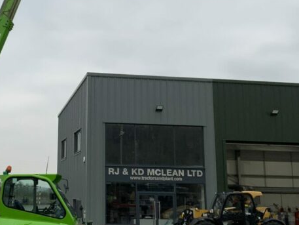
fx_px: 562
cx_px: 87
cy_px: 76
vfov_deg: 22.5
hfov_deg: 29.5
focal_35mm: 65
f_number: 1.8
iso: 16
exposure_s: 1/220
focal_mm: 3
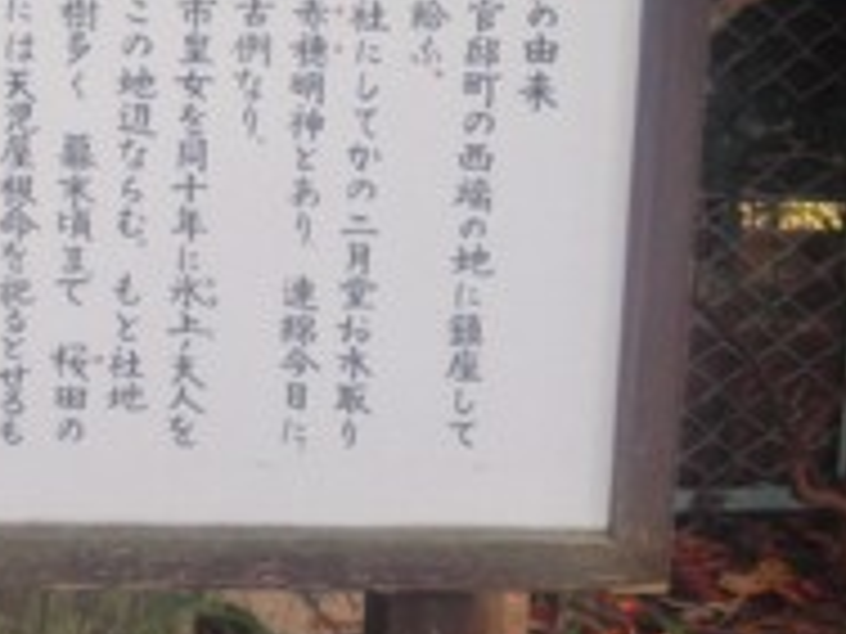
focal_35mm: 79
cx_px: -63
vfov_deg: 17.9
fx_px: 1931
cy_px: -85
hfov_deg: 23.3
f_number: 2.4
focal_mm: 4.12
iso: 50
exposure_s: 1/174
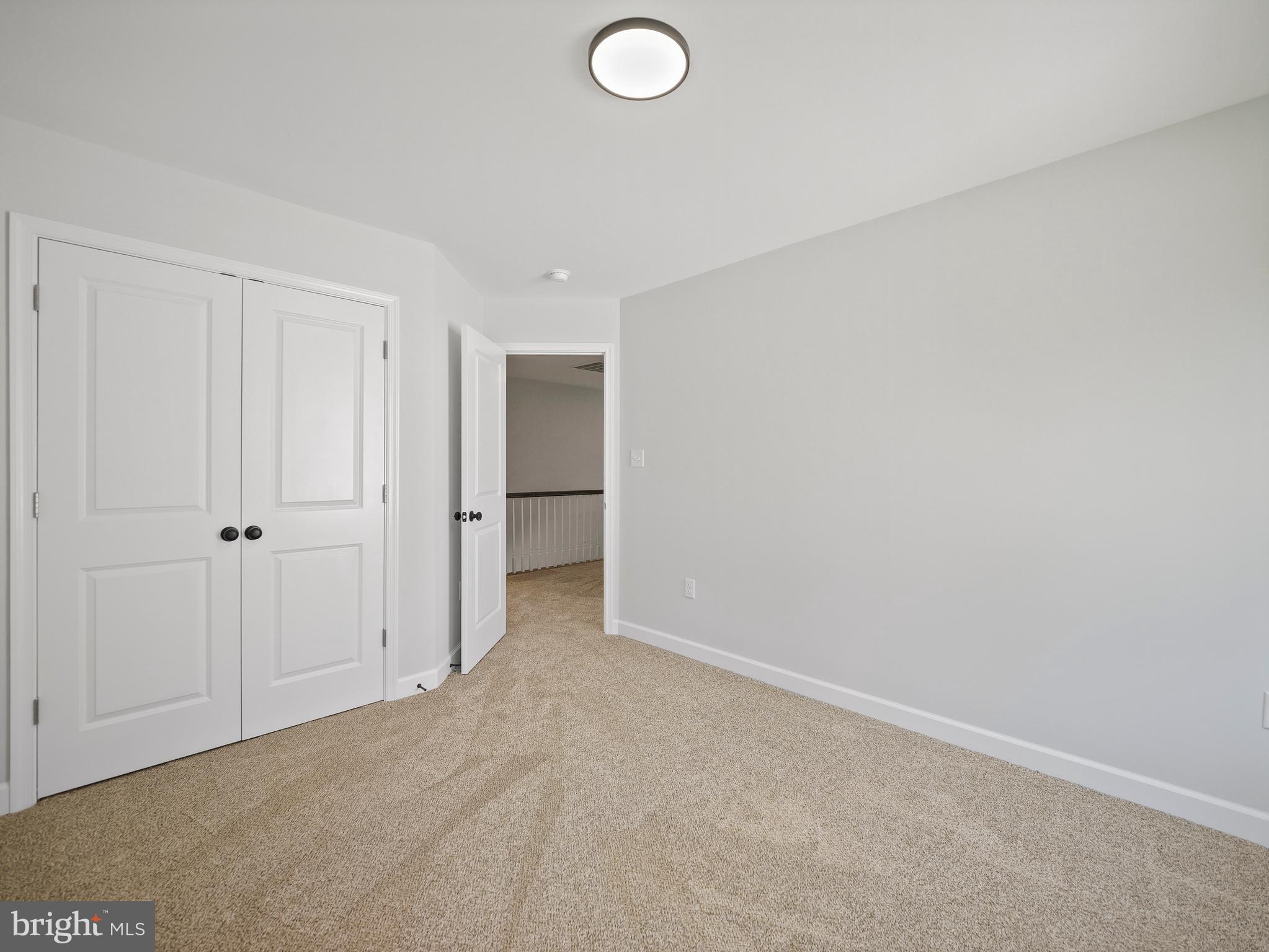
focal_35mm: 14
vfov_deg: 85.7
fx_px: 513
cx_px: 634
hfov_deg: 102.0
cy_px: 476
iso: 200
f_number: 2.8
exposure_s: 1/50
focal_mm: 7
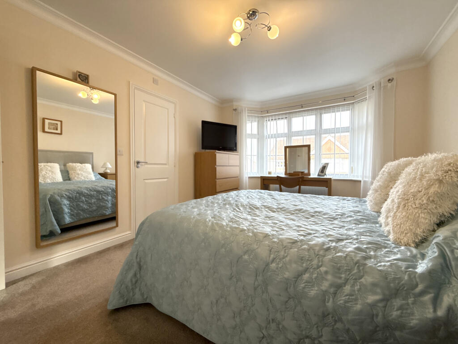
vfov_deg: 85.7
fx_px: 185
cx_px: 229
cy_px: 172
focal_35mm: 14
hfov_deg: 102.1
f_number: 2.2
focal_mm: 2.22
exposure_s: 1/100
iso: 125
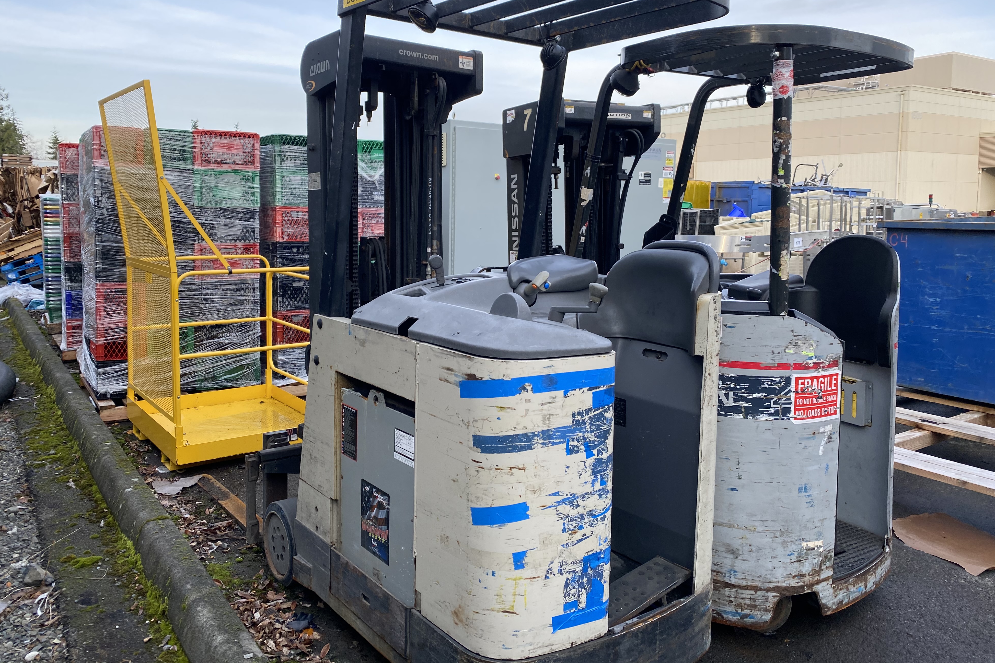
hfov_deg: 65.5
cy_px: 277
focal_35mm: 28
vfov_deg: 46.2
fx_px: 774
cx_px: 485
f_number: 1.8
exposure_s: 1/279
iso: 32
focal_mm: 4.25
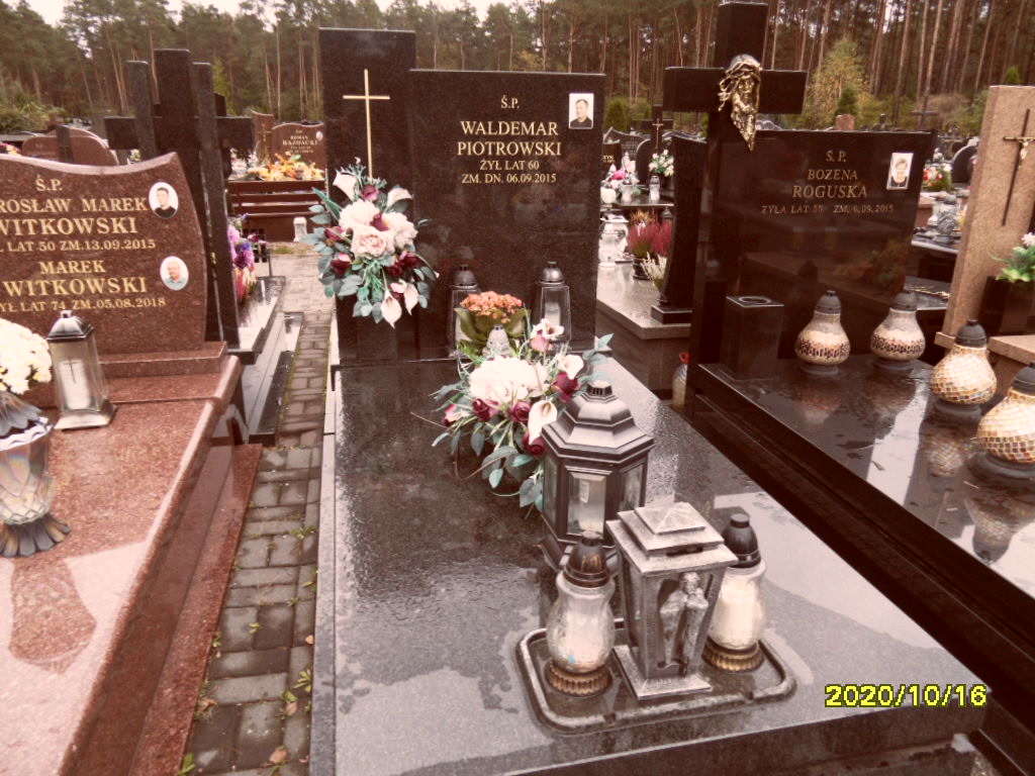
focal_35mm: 24
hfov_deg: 71.6
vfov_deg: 56.8
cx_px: 518
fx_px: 718
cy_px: 388
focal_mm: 3.9
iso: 80
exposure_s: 1/125
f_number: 3.2
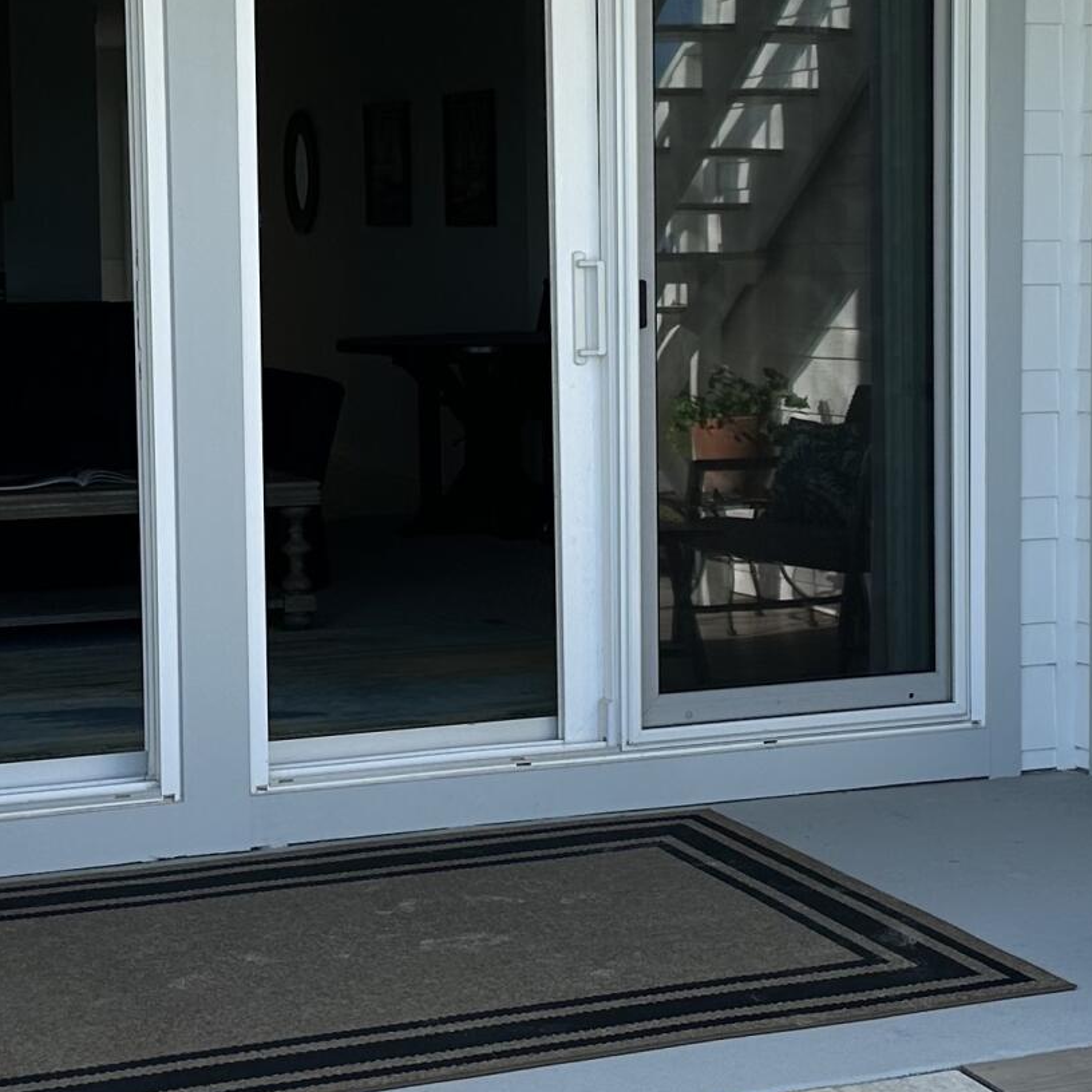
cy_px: 448
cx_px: 676
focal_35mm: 78
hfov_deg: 22.1
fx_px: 2784
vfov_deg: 22.2
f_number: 1.78
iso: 80
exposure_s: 1/1988
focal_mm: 6.86
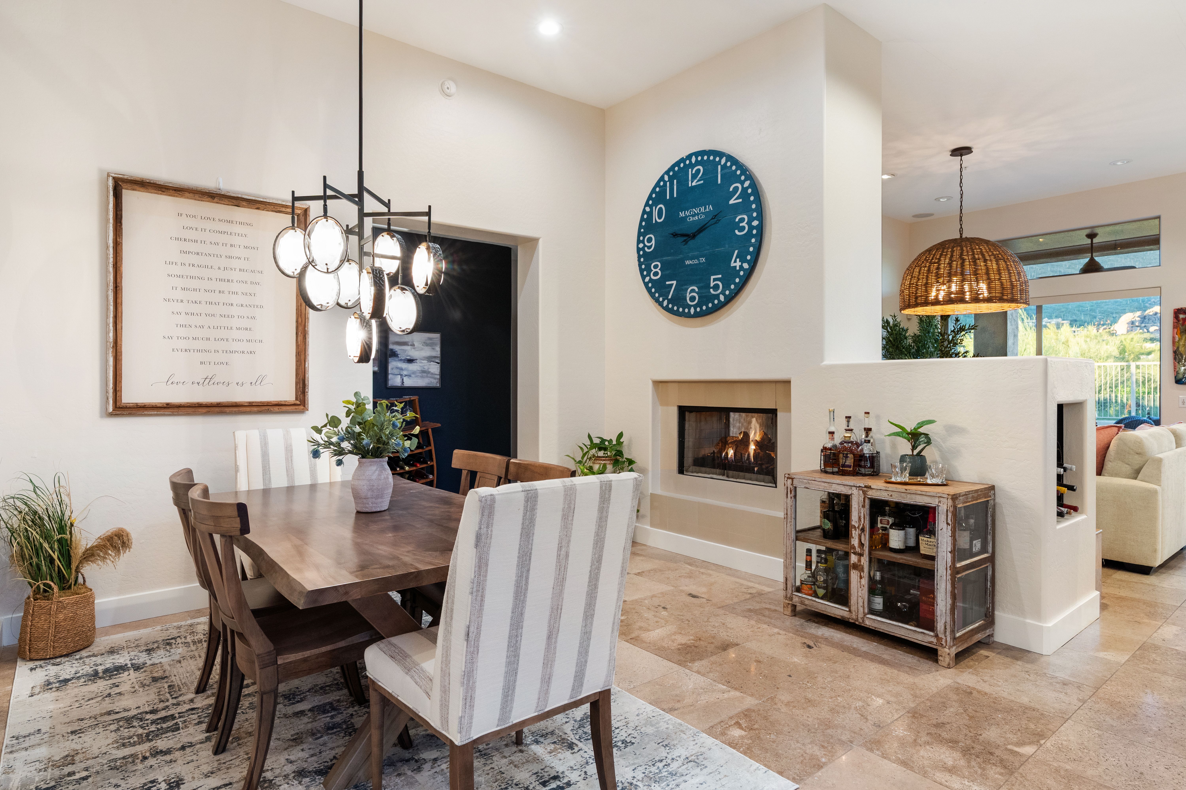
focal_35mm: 19
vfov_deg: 64.6
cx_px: 593
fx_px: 626
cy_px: 395
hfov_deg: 86.9
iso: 800
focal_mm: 19
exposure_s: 1/30
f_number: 8
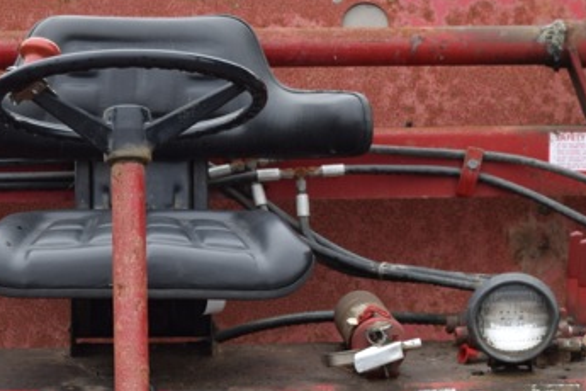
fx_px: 2832
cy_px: 375
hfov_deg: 11.8
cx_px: 95
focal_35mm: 174
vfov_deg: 7.9
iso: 125
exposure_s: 1/125
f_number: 5.6
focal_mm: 40
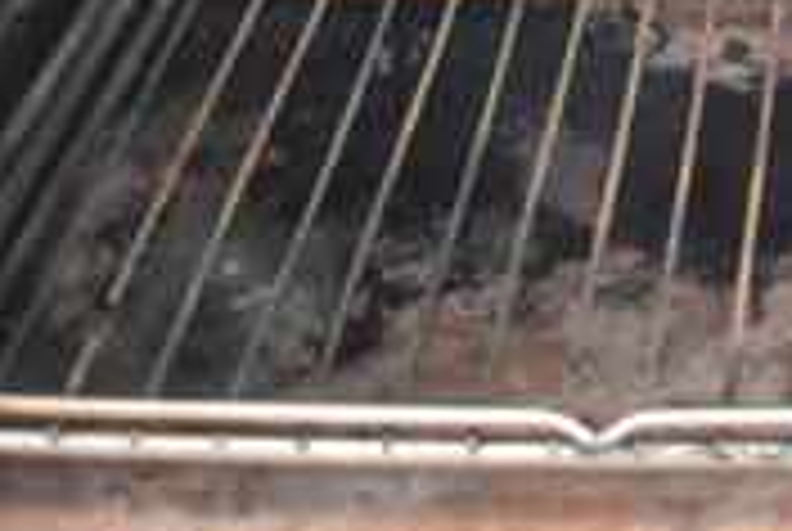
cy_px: -356
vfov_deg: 12.3
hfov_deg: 18.1
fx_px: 2292
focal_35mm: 104
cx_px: 1071
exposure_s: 1/15
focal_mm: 20
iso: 3200
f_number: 3.5
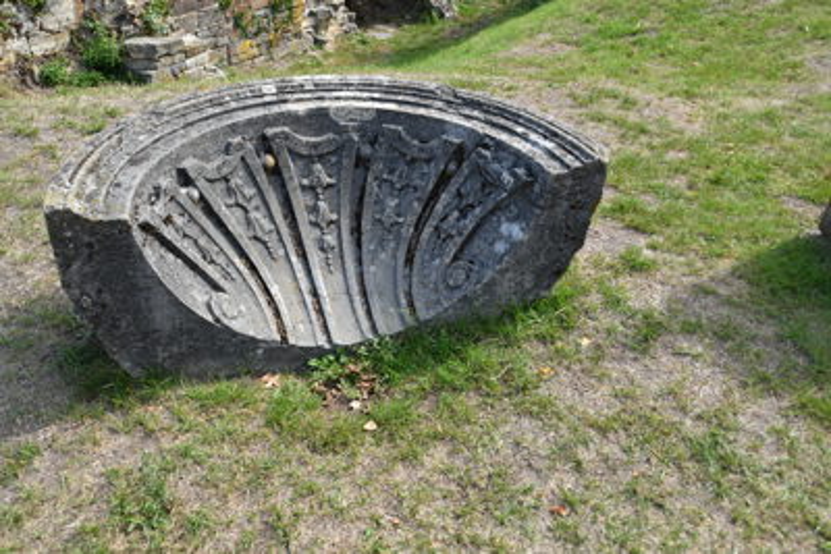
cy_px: 277
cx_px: 416
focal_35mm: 33
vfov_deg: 40.0
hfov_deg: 57.2
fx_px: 762
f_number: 4.5
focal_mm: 22
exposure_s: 1/250
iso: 100
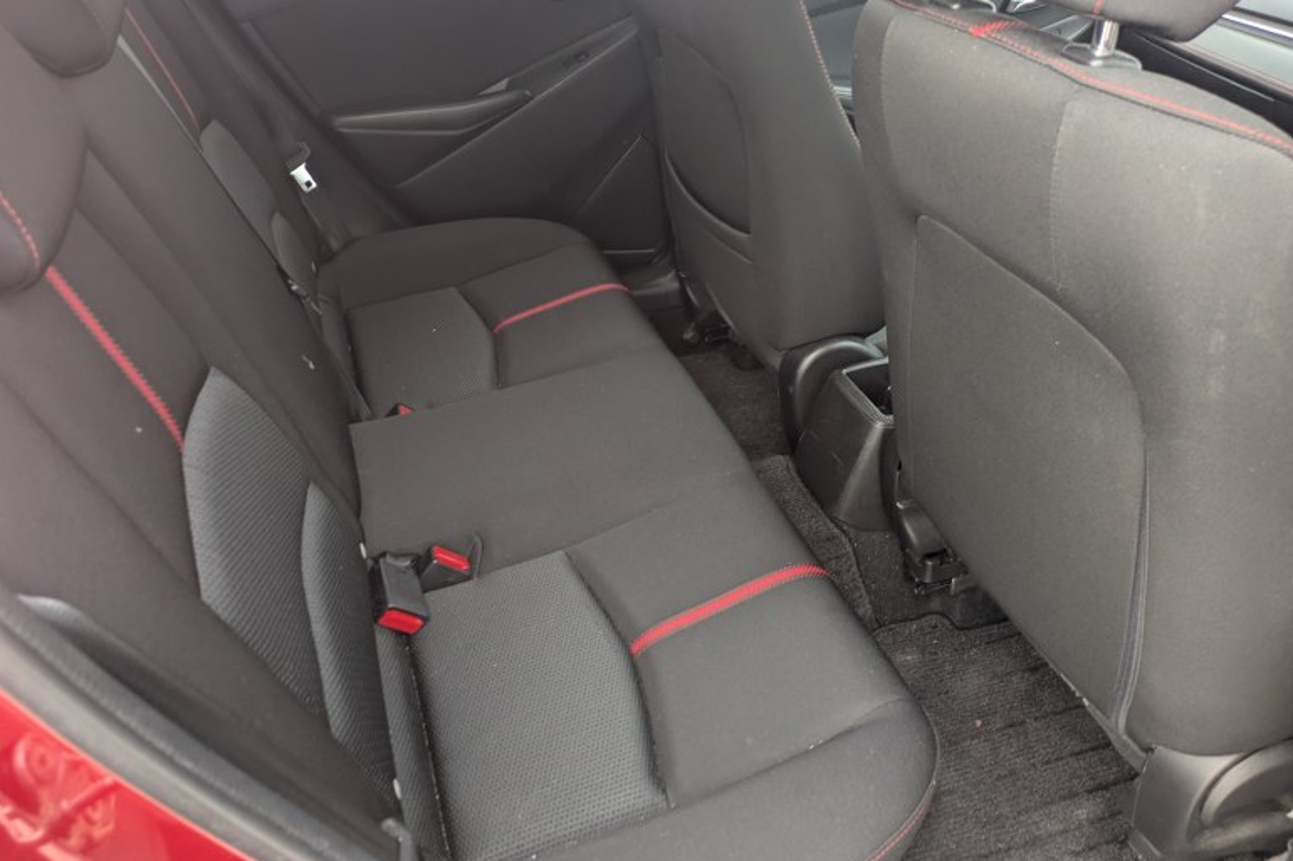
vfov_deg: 47.9
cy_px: 393
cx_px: 646
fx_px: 969
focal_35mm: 27
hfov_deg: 67.4
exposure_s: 1/120
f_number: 1.89
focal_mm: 5.43
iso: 126
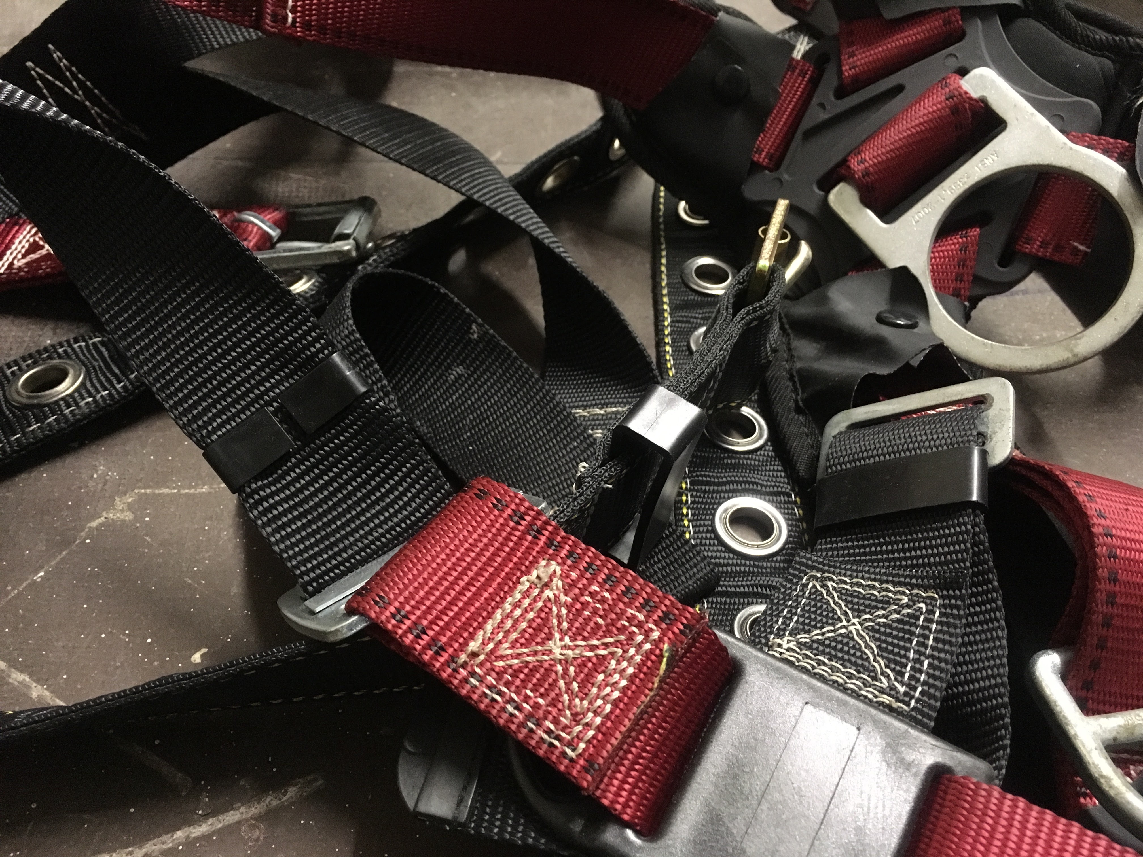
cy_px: 428
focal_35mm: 29
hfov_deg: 61.7
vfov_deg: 48.2
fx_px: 958
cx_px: 572
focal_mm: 4.15
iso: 250
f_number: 2.2
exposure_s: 1/15
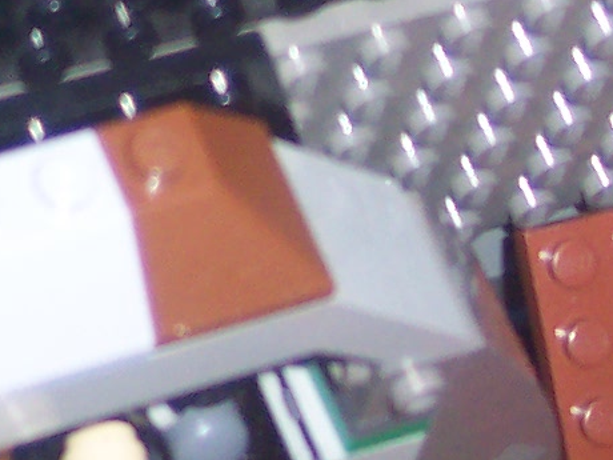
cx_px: -444
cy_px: -147
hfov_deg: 8.9
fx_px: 3772
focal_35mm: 213
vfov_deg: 6.9
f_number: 2.8
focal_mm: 8
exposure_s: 1/30
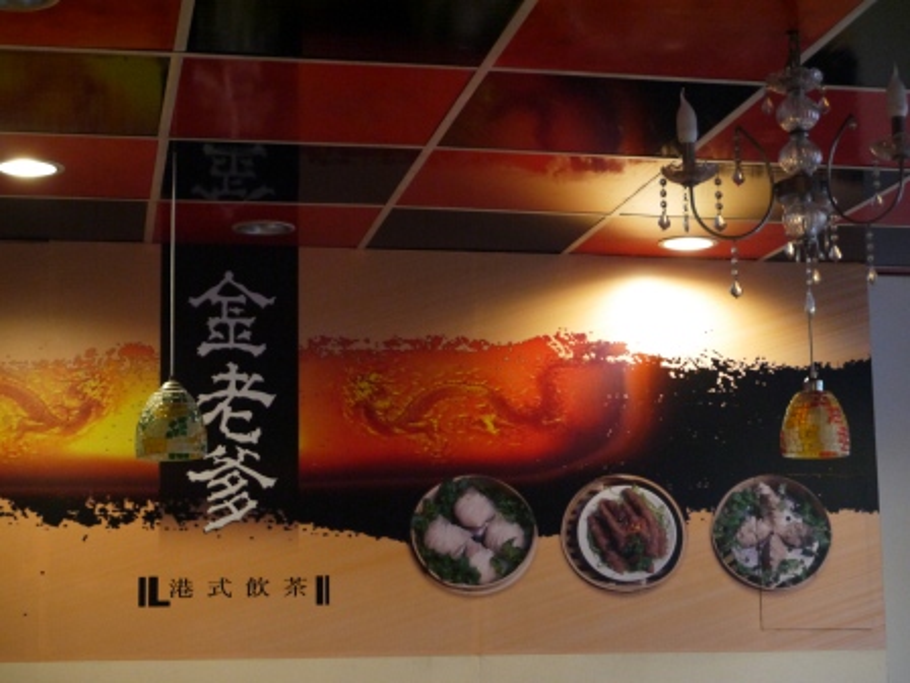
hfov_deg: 27.0
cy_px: 342
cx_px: 455
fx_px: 1893
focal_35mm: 72
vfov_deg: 20.4
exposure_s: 1/40
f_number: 5.6
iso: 1600
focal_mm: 36
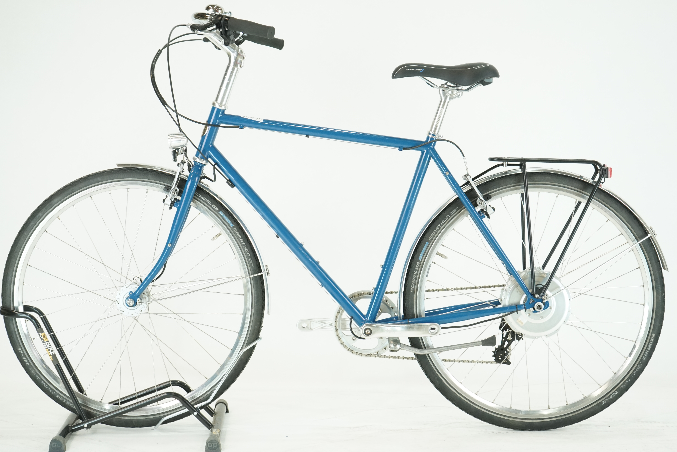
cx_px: 338
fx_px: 1279
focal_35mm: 68
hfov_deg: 29.7
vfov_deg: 20.0
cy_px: 226
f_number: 5.6
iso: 2000
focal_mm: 68
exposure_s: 1/200
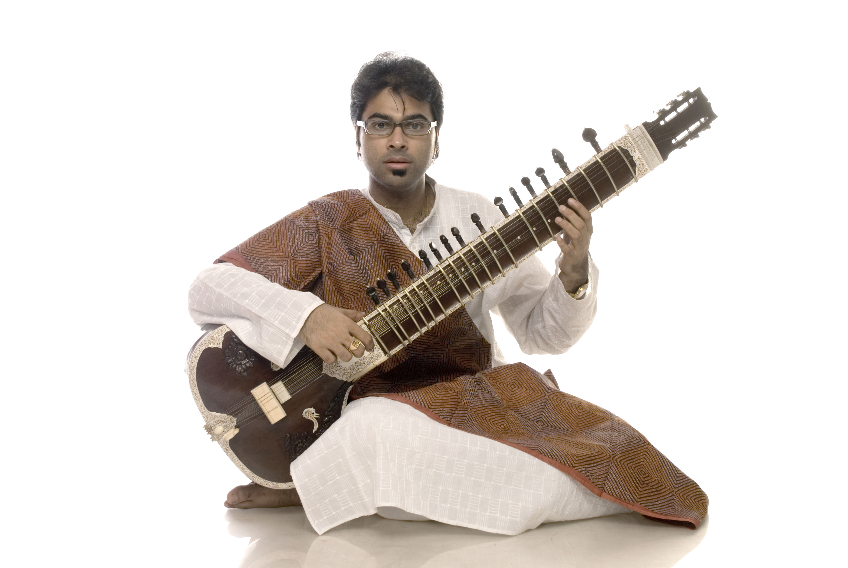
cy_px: 284
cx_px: 424
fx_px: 1097
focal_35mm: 46
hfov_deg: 42.3
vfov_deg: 29.0
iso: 200
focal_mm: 31
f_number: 9
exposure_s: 1/60
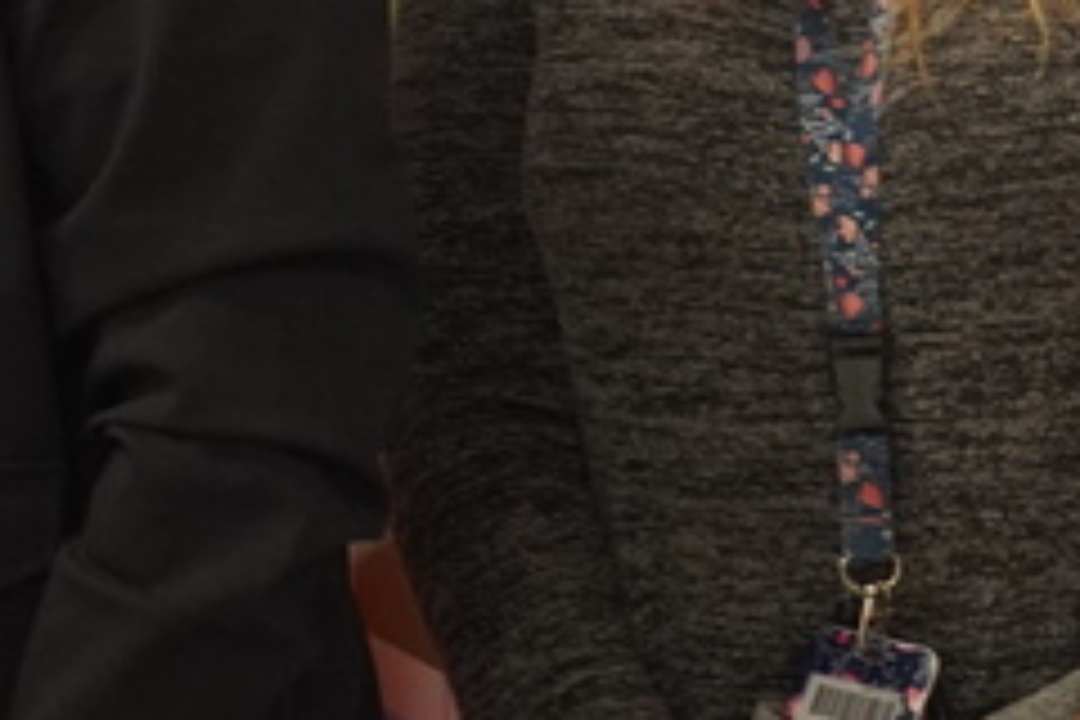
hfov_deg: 7.8
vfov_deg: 5.2
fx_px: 7919
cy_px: -223
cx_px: 1134
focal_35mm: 264
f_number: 4
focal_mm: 62
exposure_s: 1/160
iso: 3200
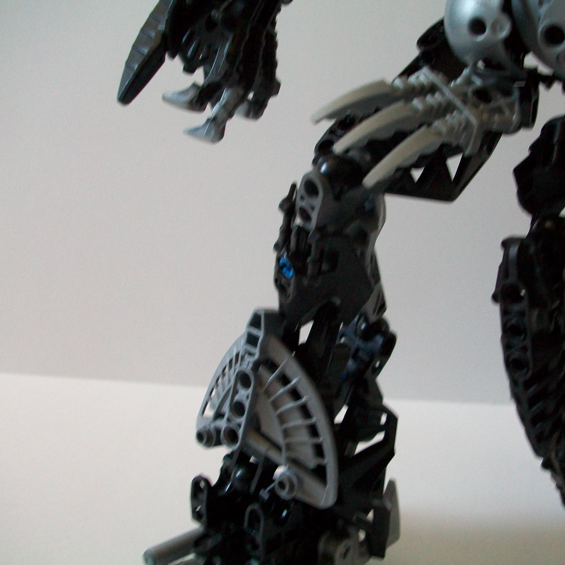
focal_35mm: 41
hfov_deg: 40.7
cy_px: 279
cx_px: 352
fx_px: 757
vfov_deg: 40.9
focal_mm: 5.7
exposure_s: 1/30
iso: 160
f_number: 2.8
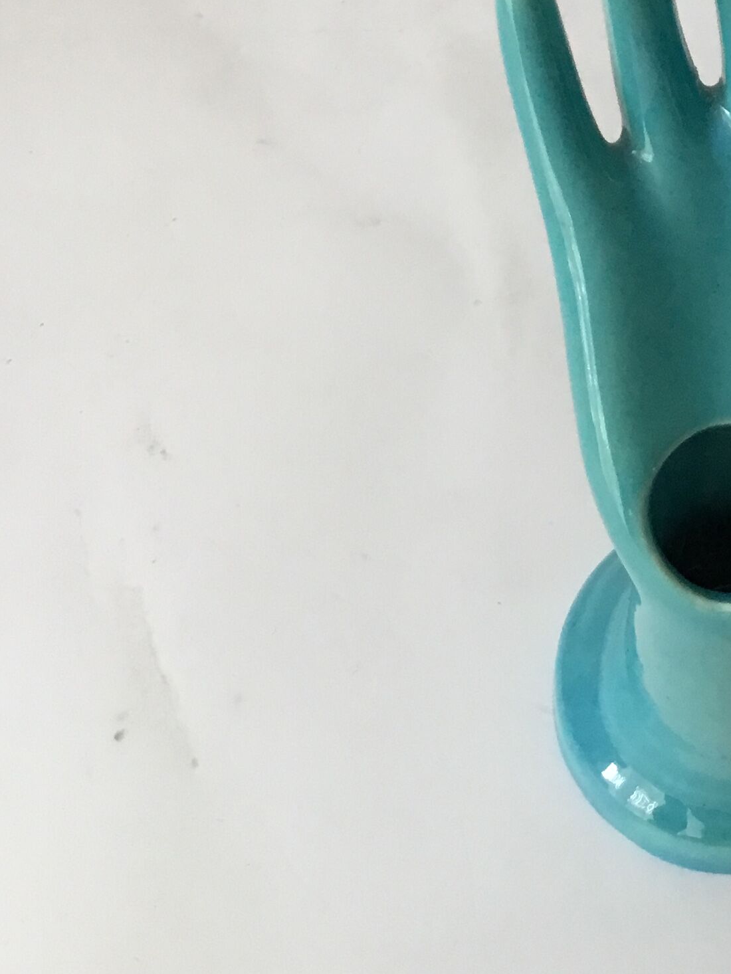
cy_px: 189
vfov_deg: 27.6
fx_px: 1942
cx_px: 728
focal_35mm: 69
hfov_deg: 20.6
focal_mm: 3.3
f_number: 2.4
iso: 80
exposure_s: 1/33
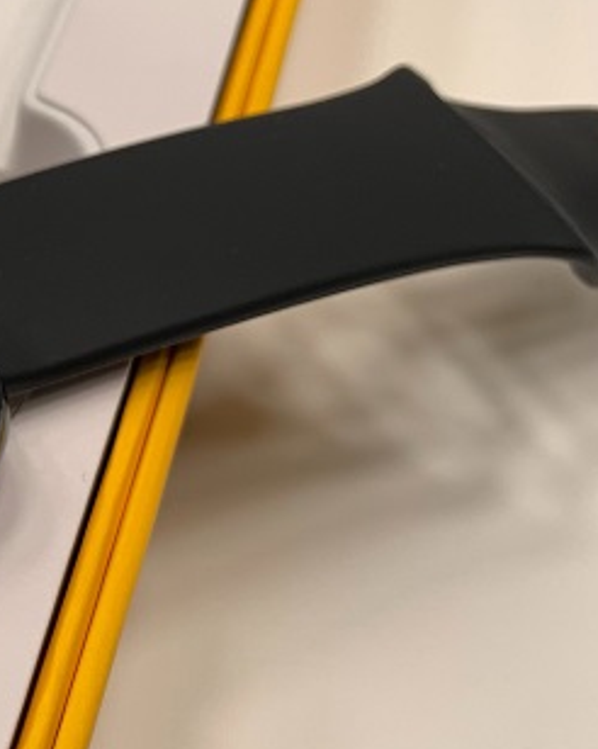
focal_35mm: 66
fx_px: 1462
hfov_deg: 19.9
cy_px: 406
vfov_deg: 28.7
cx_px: -306
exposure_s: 1/113
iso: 50
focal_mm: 4.25
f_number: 1.8
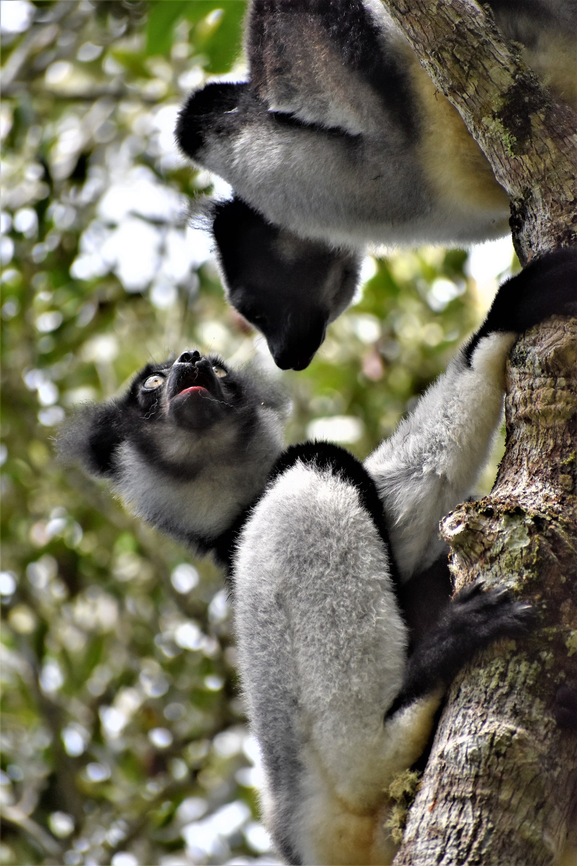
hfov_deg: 3.1
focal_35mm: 450
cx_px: 288
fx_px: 10818
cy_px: 433
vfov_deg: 4.6
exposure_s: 1/640
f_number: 6.3
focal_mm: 300
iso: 800
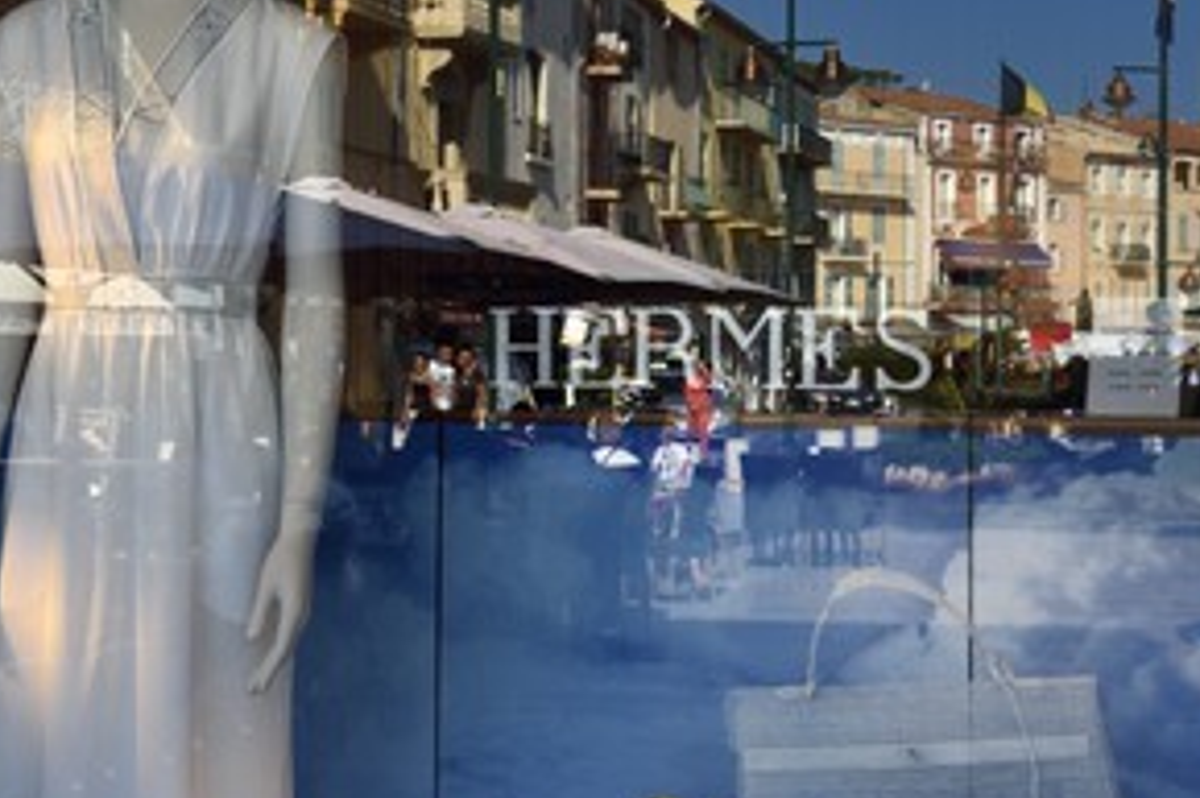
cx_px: 625
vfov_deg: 16.2
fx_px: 2798
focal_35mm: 84
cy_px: 244
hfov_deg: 24.2
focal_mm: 58
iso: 200
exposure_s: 1/60
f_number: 11
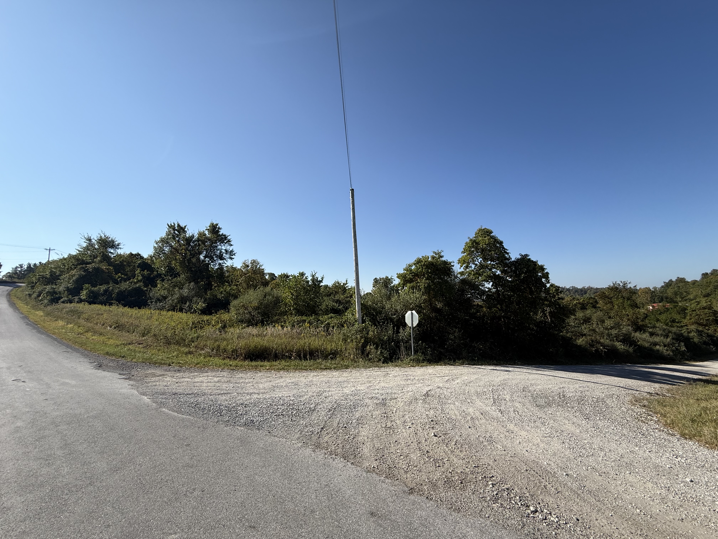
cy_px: 270
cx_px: 359
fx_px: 290
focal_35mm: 14
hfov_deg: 102.1
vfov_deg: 85.7
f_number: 2.2
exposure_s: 1/2320
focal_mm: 2.22
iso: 50
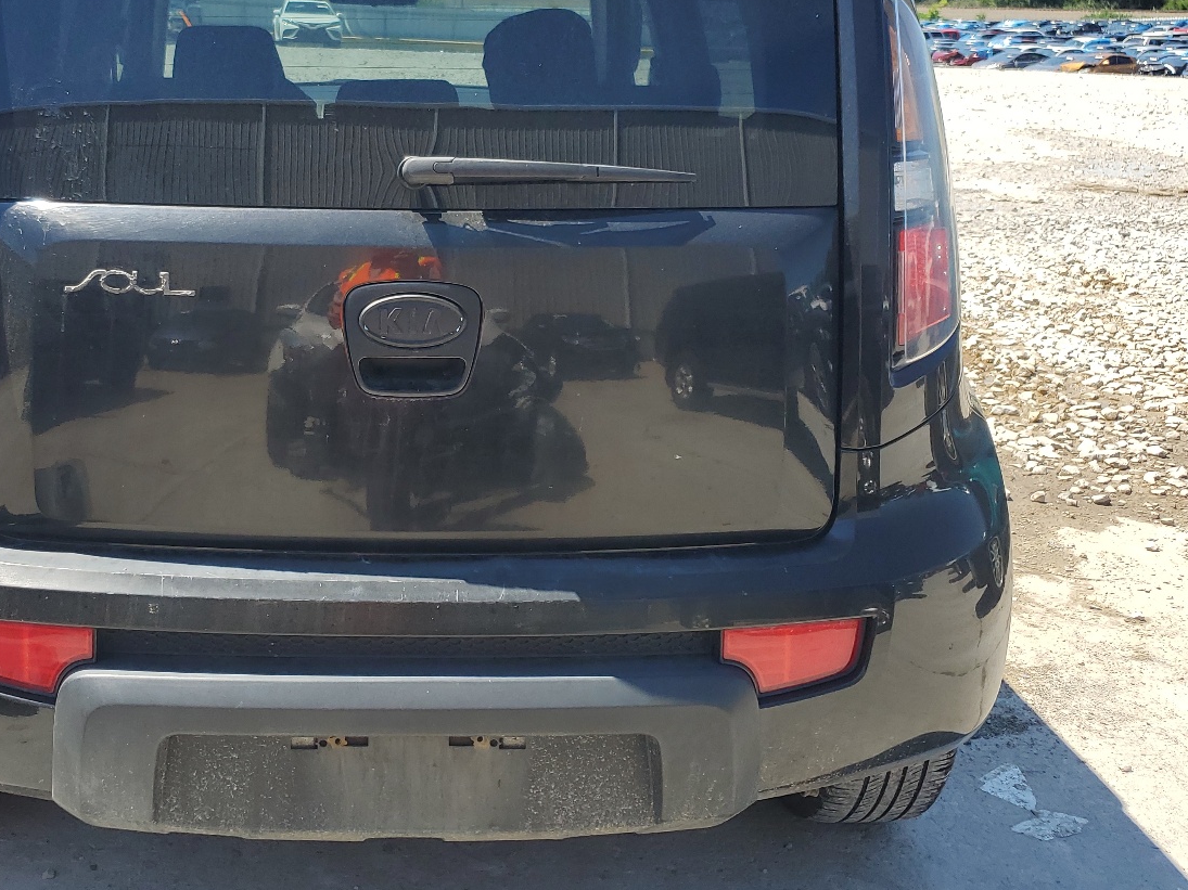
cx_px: 389
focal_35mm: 38
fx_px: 1304
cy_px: 363
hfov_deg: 48.1
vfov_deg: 37.6
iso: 50
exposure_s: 1/1667
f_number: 1.5
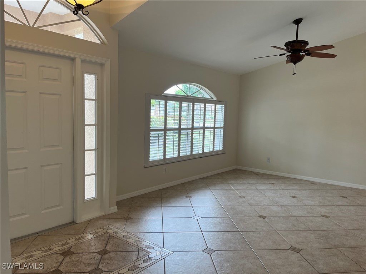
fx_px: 275
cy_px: 137
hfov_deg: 67.3
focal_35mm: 26
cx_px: 183
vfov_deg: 53.1
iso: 50
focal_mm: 5.1
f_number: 1.6
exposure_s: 1/120
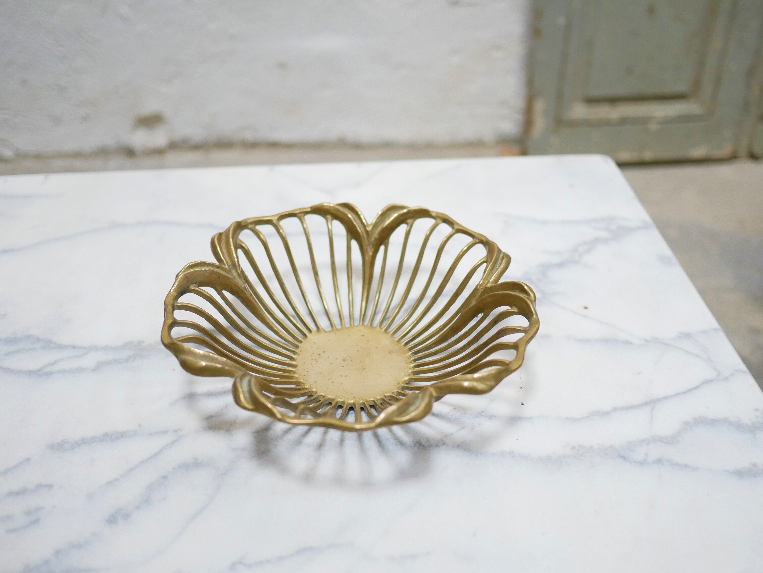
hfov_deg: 46.8
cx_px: 382
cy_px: 286
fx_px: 882
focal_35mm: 40
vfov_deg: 36.0
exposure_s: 1/60
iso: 640
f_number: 1.7
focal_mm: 20
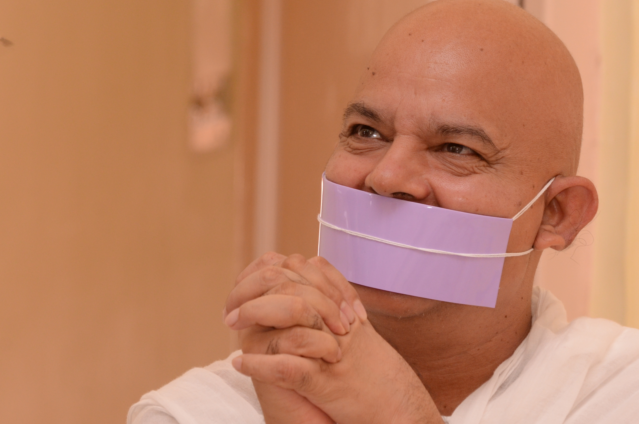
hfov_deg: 6.5
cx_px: 382
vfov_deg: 4.3
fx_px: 5645
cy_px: 217
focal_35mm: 319
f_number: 7.1
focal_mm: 155
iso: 800
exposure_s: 1/125
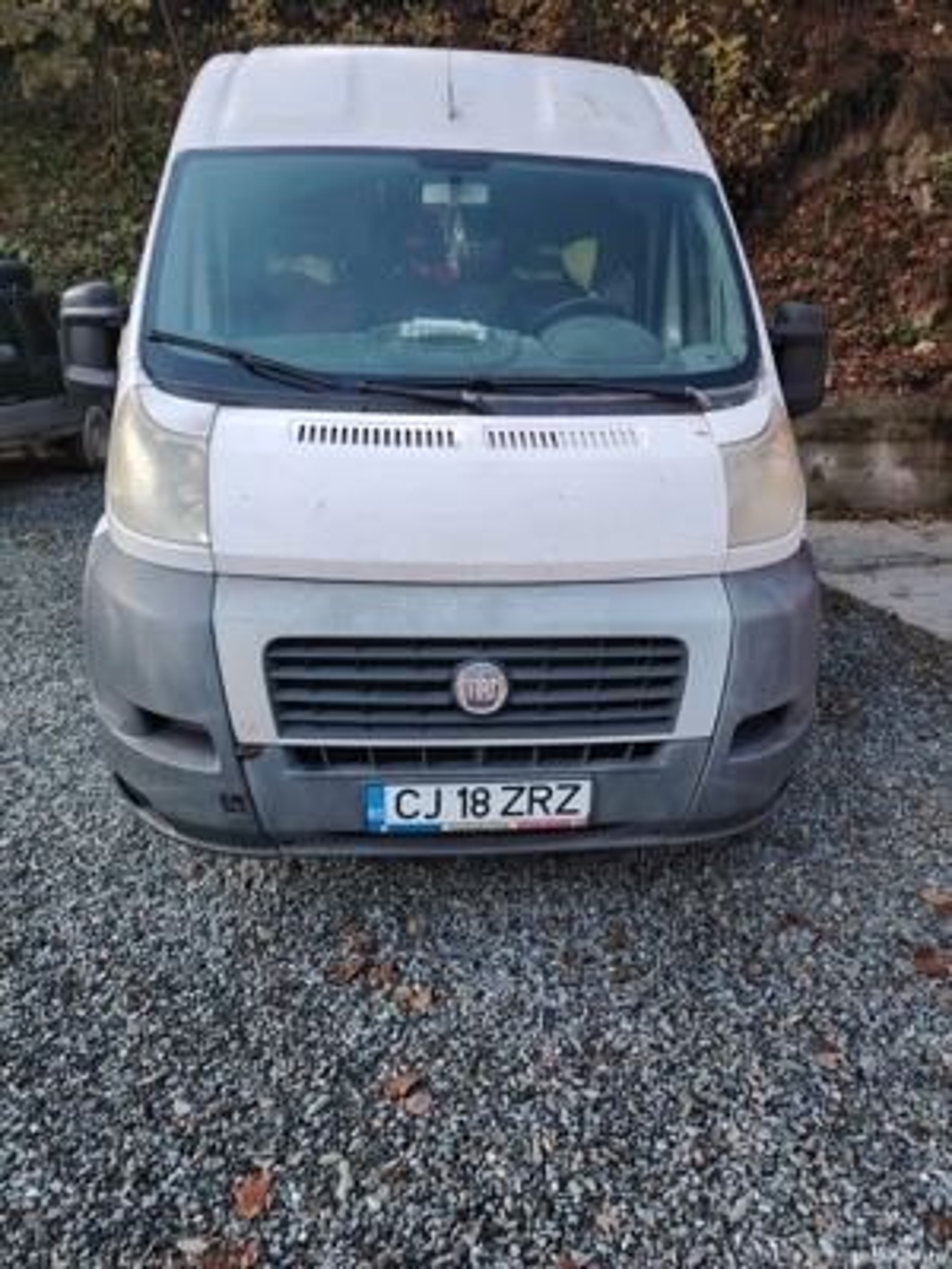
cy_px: 634
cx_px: 476
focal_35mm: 24
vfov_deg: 71.6
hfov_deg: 56.8
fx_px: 880
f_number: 1.75
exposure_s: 1/100
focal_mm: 5.25
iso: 108
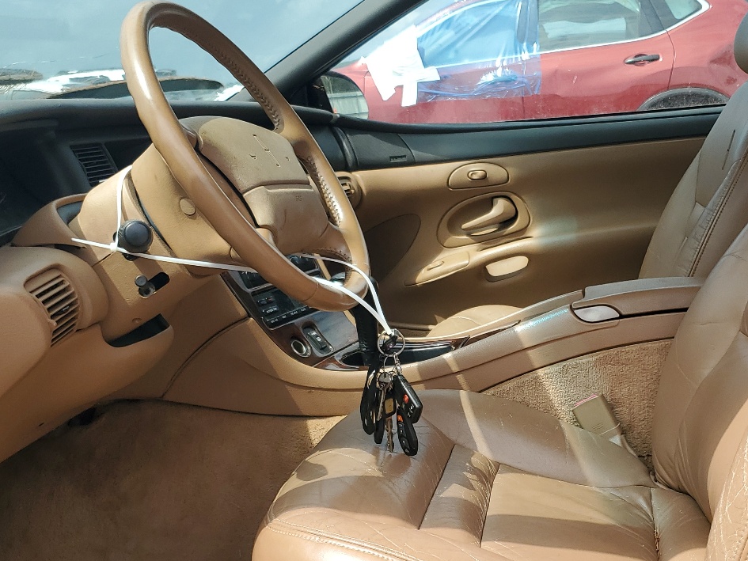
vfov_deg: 32.7
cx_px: 481
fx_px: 951
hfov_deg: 42.5
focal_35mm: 44
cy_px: 361
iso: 50
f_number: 1.5
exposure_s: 1/1667
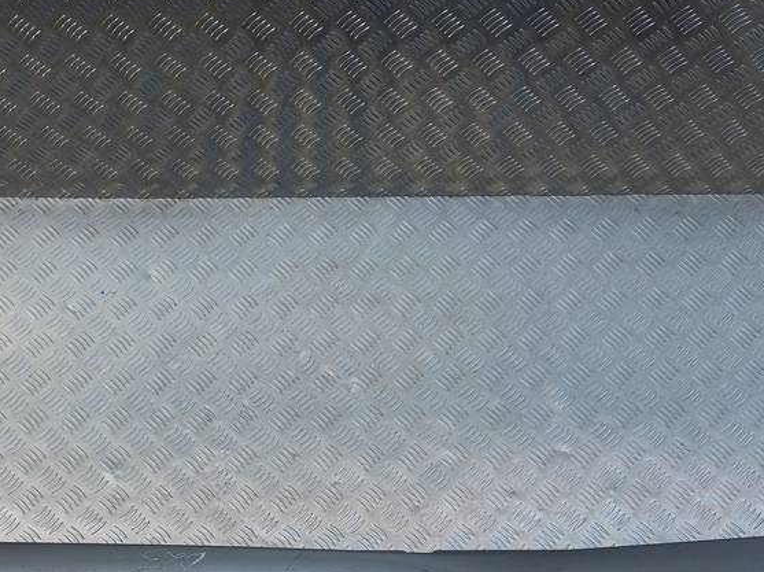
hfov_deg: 40.9
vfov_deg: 30.6
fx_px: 1015
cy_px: 466
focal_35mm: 46
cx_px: 283
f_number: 1.8
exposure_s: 1/100
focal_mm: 4.6
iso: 50
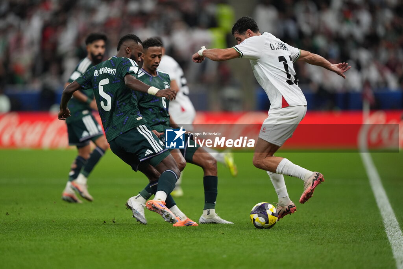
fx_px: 4480
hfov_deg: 5.2
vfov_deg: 3.4
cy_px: 134
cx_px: 202
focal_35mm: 400
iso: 1600
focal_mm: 400
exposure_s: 1/2000
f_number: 2.8
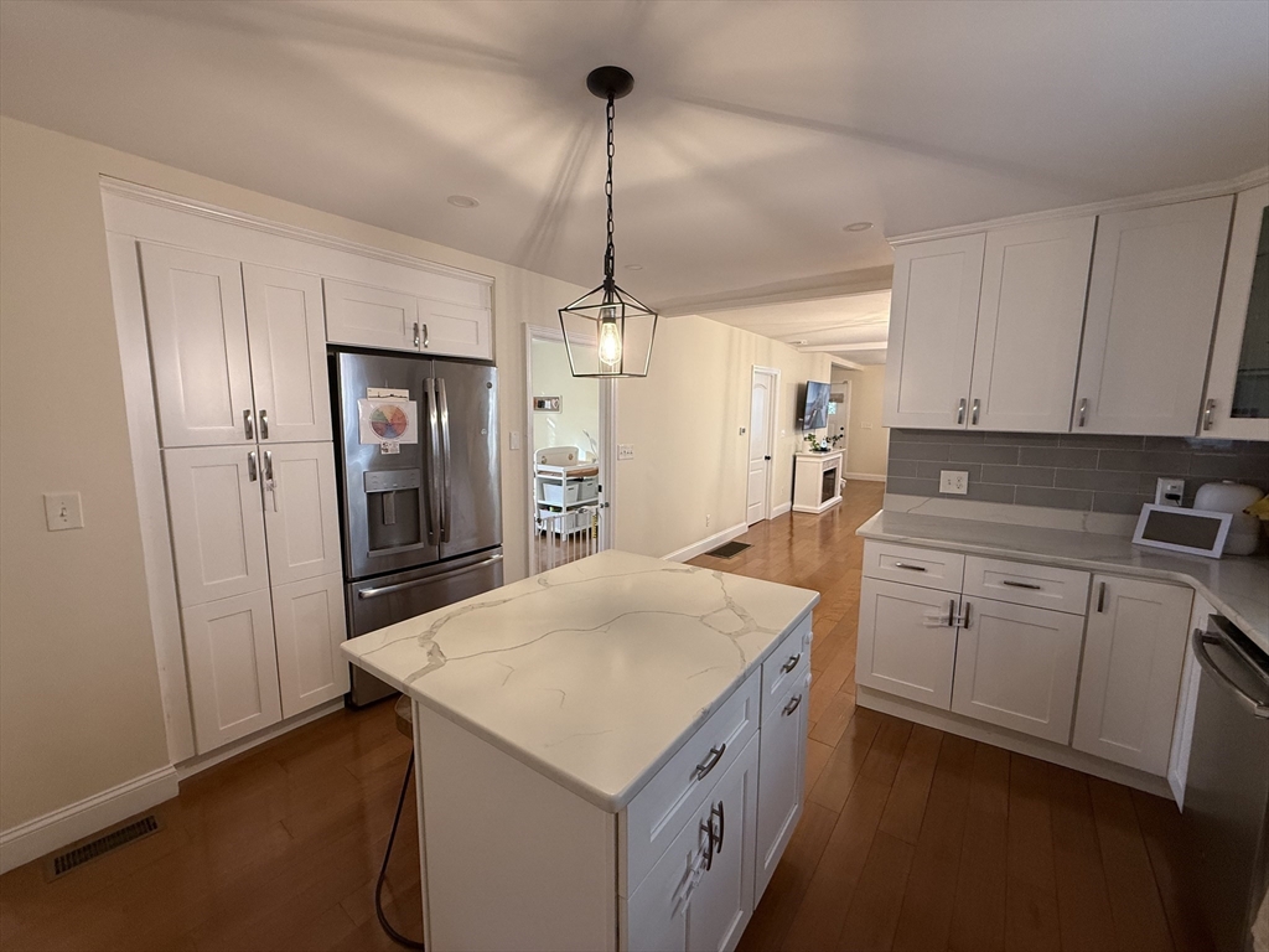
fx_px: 513
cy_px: 476
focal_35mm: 14
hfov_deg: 102.1
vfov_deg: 85.7
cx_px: 634
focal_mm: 2.22
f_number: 2.2
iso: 200
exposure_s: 1/60
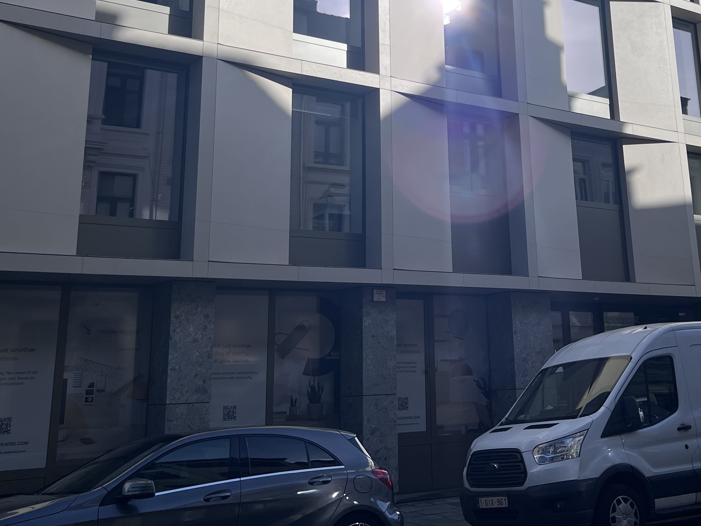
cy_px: 83
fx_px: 952
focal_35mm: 47
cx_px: 457
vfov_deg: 29.9
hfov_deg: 40.0
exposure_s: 1/9434
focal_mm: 5.7
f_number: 1.5
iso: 50
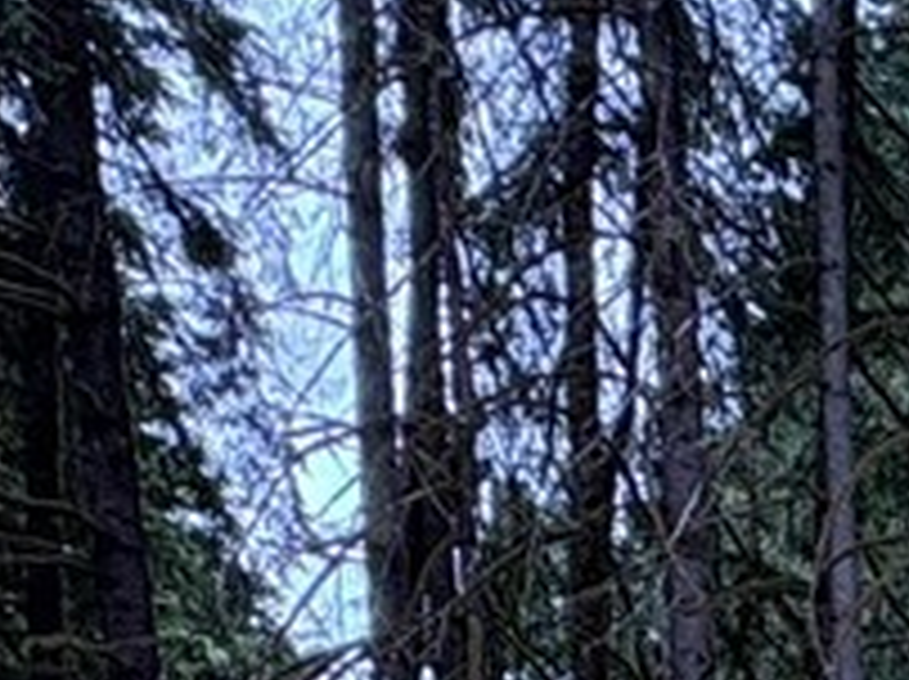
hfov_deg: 13.7
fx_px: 2911
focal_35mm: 111
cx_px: 2070
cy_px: 1441
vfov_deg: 11.7
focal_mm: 2.22
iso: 50
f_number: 2.2
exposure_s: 1/99
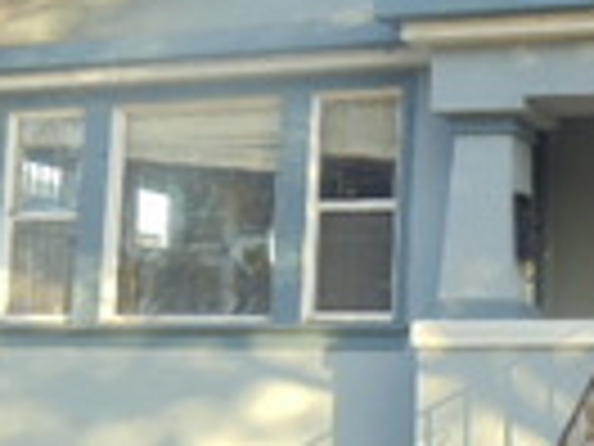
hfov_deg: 16.8
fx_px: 1973
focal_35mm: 115
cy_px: 302
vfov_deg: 12.9
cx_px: 576
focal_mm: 6
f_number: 3.5
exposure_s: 1/50
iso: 80
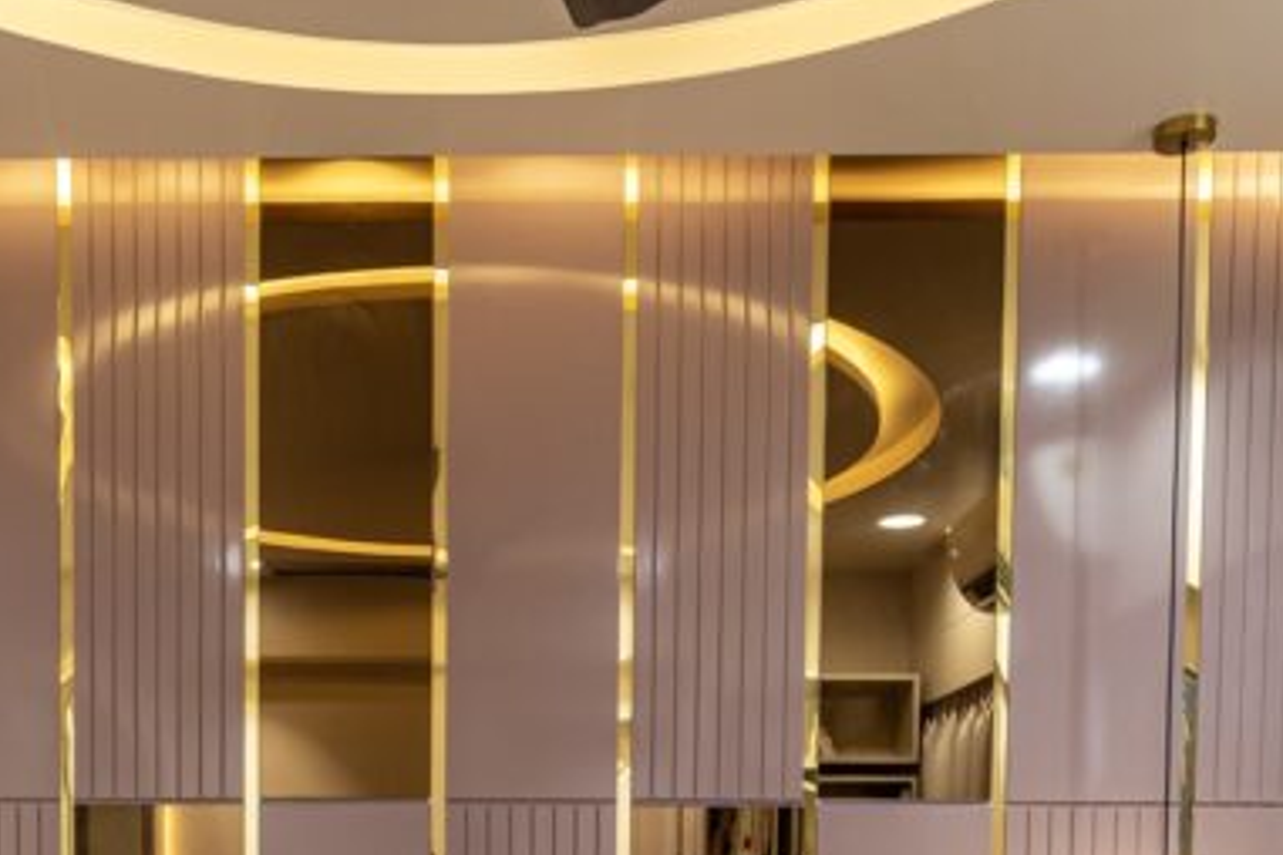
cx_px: 455
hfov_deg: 44.9
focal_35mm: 43
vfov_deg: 27.7
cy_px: 1000
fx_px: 1532
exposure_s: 1/40
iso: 800
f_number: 4
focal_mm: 16
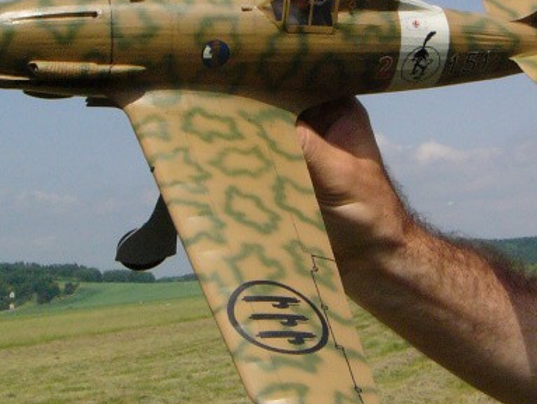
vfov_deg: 15.4
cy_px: 115
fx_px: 1491
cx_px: 303
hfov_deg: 20.4
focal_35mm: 96
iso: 200
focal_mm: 7.6
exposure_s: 1/1300
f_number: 8
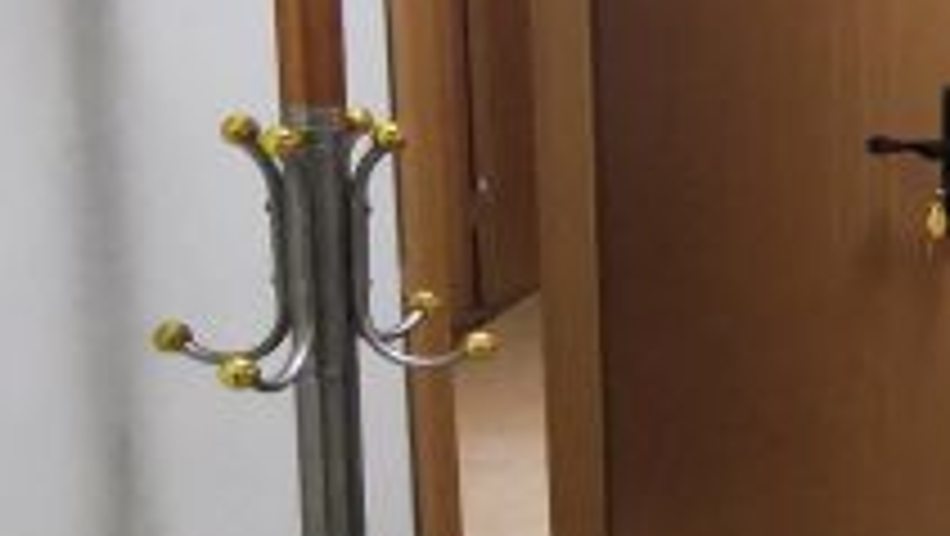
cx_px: 1513
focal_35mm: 66
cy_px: 225
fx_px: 1664
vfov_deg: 18.3
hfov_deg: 23.6
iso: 500
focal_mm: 2.35
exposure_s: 1/20
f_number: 2.2
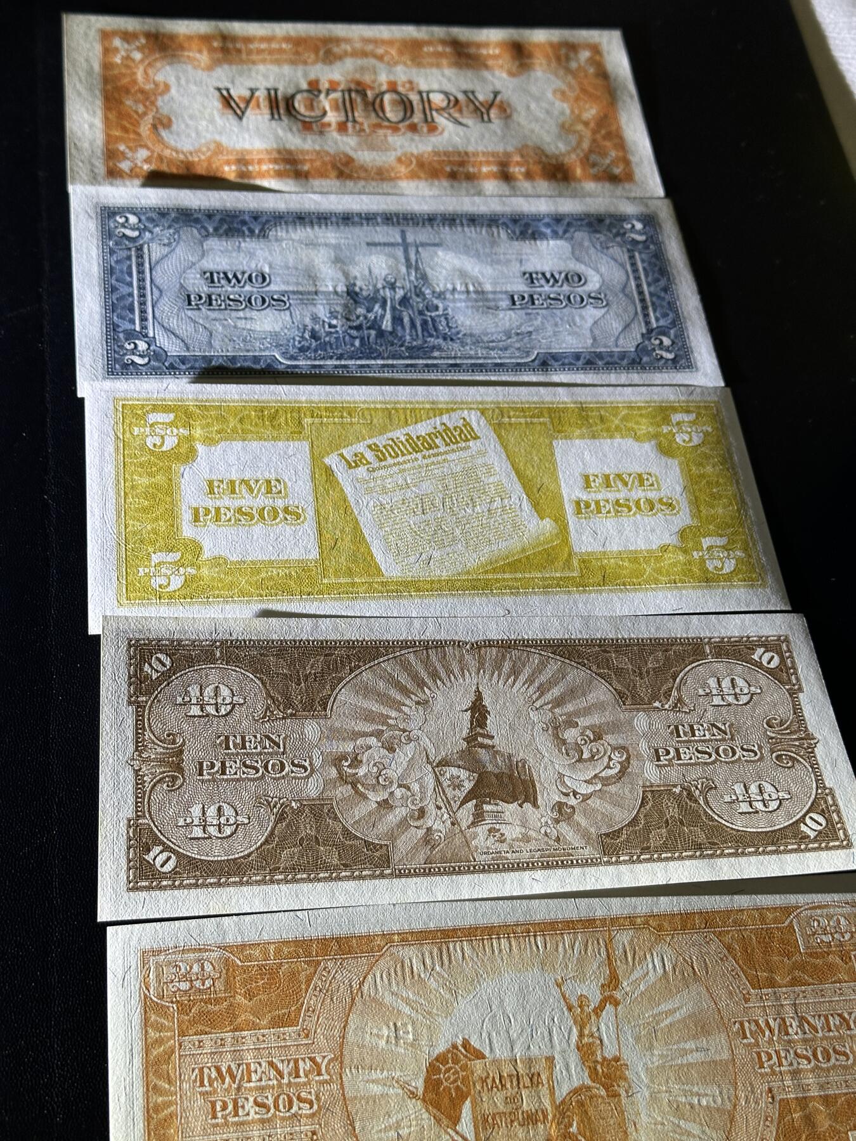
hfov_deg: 30.3
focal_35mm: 48
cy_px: 570
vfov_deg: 39.7
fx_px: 1583
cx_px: 428
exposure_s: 1/50
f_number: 1.78
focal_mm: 6.86
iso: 125
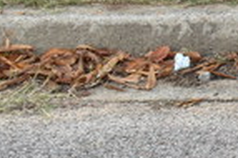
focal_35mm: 185
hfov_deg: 9.9
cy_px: -196
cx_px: 556
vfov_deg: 7.0
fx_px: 1222
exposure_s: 1/40
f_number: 7.1
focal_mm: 22
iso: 900
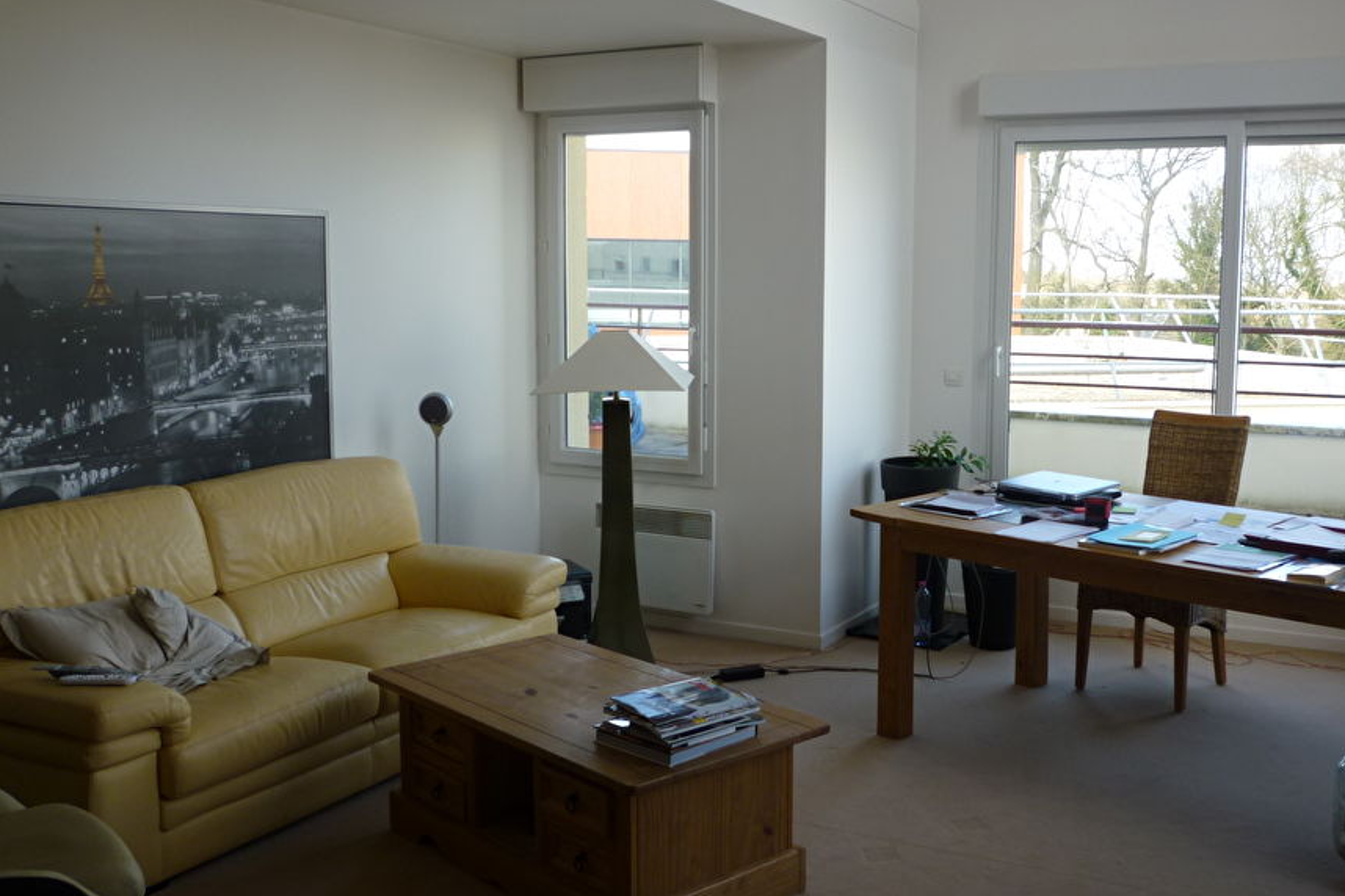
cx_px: 801
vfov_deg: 36.9
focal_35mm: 36
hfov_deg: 52.8
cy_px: 434
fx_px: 1345
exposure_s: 1/60
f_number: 3.3
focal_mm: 5.2
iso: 80
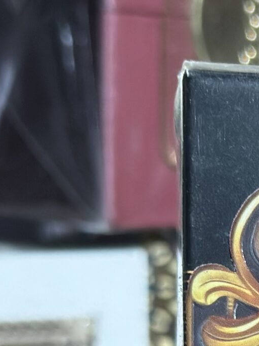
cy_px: 500
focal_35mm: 180
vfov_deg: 10.6
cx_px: 458
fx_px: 1796
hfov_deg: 8.0
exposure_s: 1/102
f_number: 1.78
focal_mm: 6.86
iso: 160
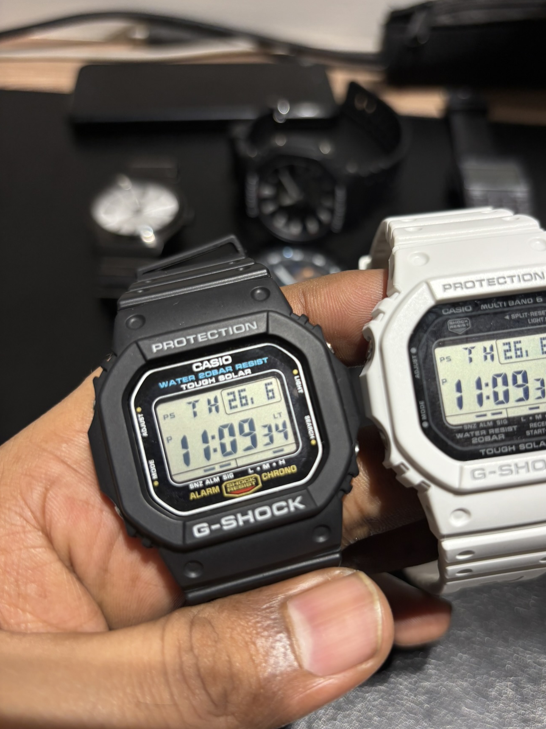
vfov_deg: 58.3
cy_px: 379
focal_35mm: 31
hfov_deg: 45.2
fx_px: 652
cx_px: 324
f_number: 1.6
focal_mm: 5.96
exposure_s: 1/100
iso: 64
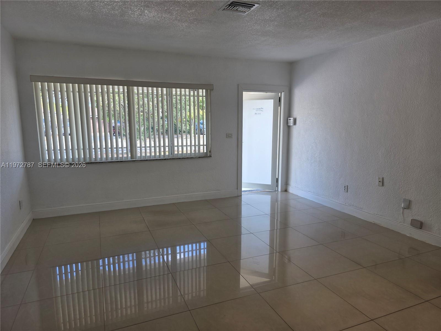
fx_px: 293
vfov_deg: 58.9
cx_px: 220
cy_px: 166
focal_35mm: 23
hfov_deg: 73.9
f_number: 1.7
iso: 40
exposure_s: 1/120
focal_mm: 6.3
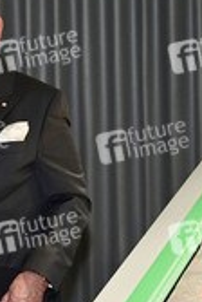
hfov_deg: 8.8
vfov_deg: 13.8
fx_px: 1240
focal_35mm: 148
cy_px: 188
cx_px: -194
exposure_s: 1/200
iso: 2000
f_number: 2.8
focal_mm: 55
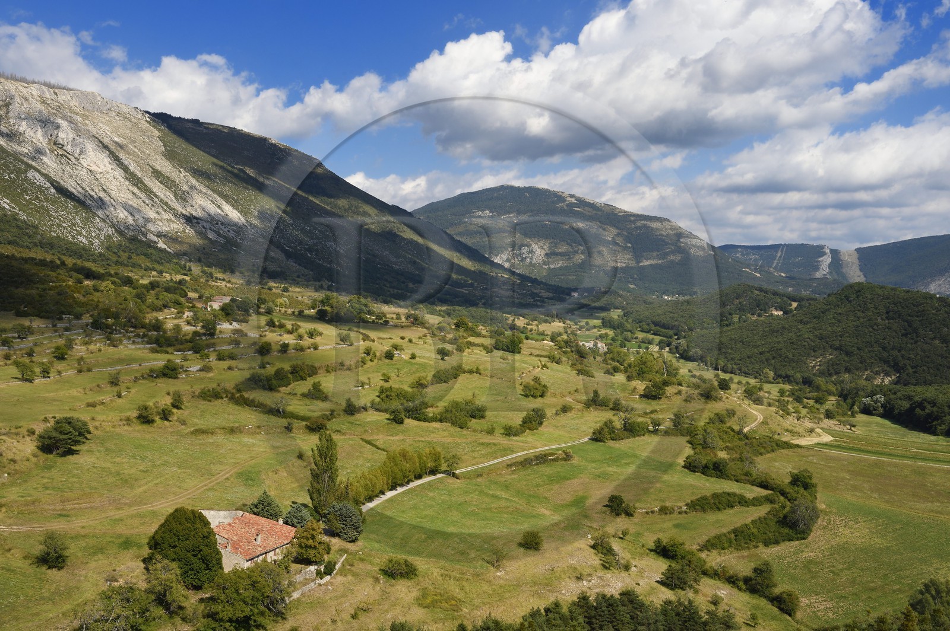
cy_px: 316
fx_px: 1002
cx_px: 475
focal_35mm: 38
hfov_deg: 50.7
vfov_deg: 35.0
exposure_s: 1/200
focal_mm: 38
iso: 200
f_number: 14
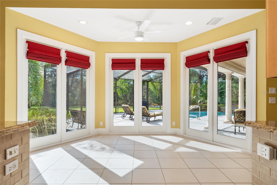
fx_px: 162
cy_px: 92
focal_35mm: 21
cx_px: 138
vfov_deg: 59.5
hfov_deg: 81.2
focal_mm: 21
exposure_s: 1/40
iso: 320
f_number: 7.1
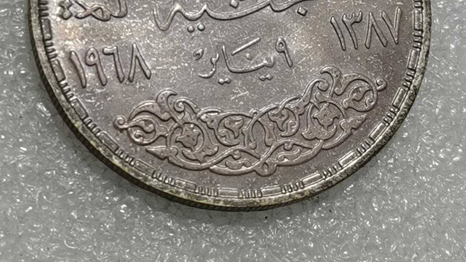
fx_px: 1495
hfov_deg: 17.7
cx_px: 233
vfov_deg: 9.9
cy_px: -22
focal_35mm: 121
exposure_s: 1/100
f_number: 1.8
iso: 80
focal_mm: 5.58
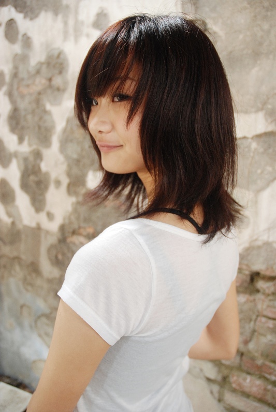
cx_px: 138
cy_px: 206
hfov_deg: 48.1
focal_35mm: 27
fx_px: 310
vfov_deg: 67.3
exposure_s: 1/80
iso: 800
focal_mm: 18
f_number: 3.5
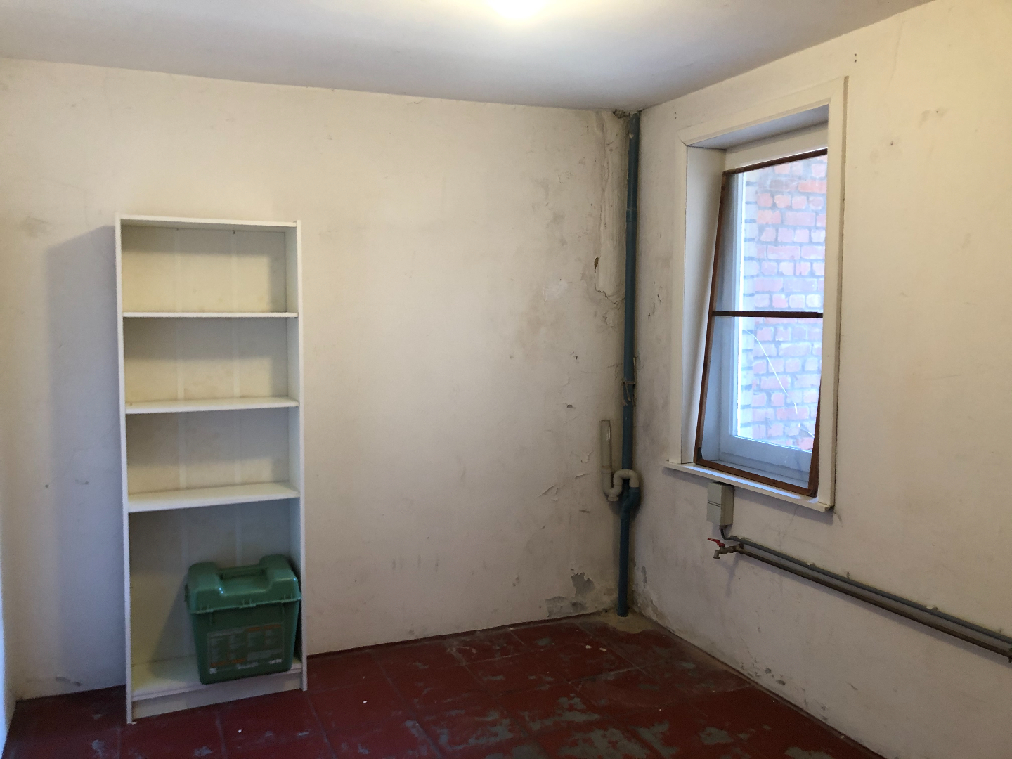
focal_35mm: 28
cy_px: 380
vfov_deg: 49.7
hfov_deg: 63.4
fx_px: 819
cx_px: 506
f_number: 1.8
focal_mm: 3.99
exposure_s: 1/17
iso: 64
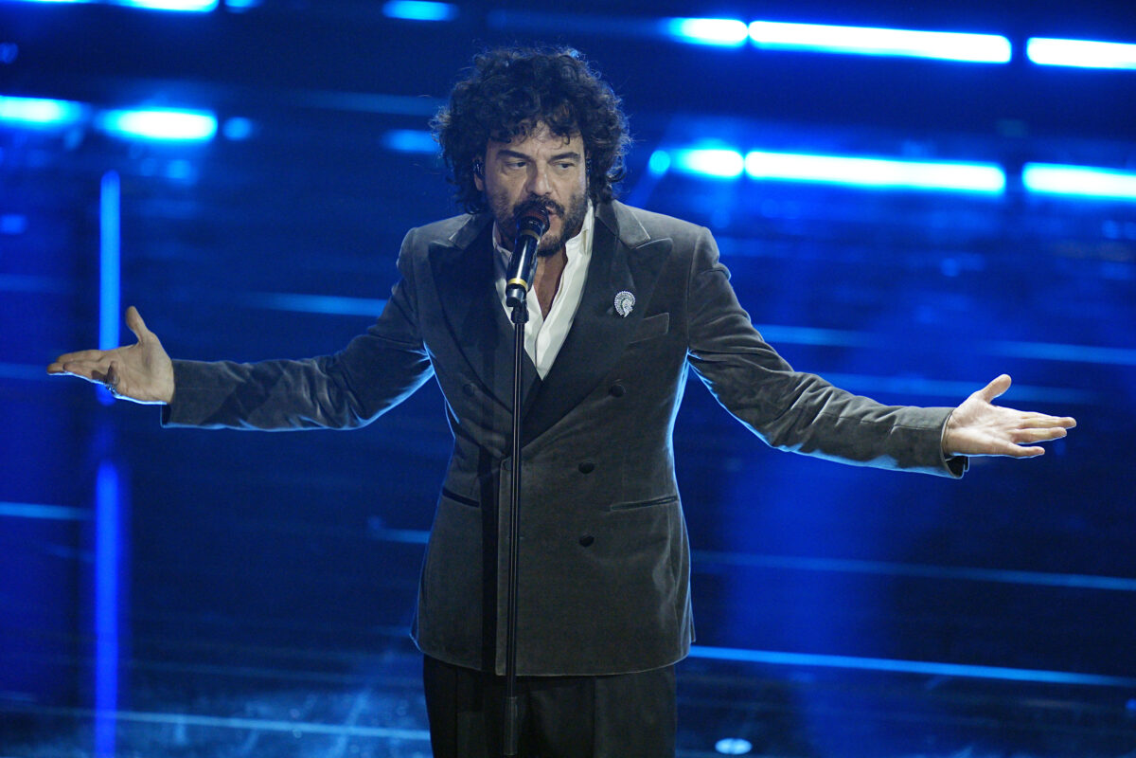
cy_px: 379
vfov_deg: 3.4
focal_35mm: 400
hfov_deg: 5.2
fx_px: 12621
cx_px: 568
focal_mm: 400
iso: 4000
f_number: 3.2
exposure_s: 1/500
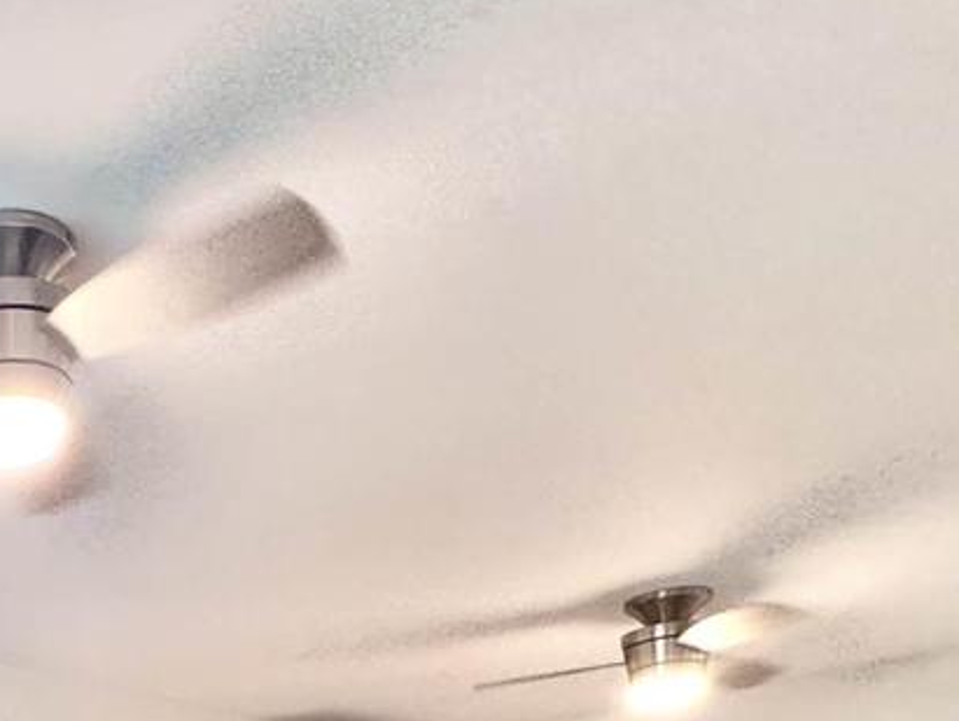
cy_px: 1125
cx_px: -58
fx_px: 1359
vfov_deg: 23.1
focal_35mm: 49
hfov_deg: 34.4
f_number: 2.2
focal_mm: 2.22
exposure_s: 1/60
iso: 250
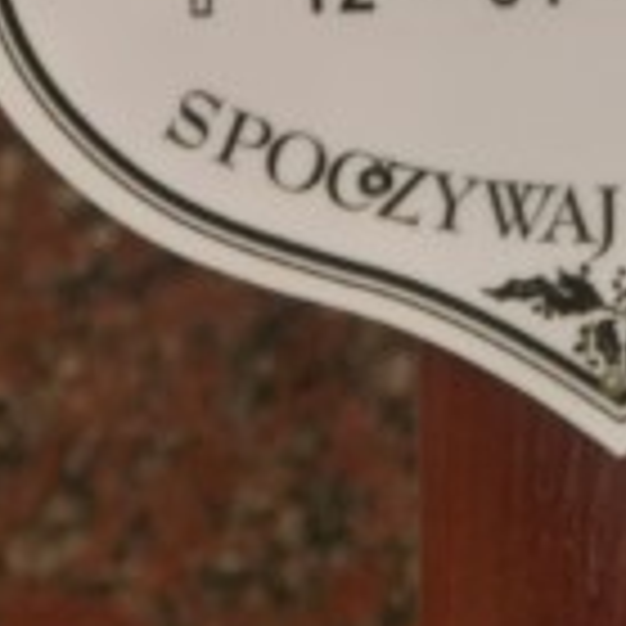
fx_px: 13381
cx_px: 635
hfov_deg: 2.7
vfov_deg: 2.7
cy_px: -108
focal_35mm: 654
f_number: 5.3
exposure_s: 1/80
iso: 200
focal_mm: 28.7
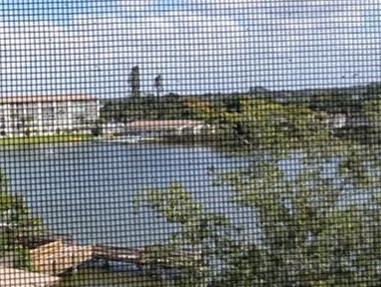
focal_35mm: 50
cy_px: 121
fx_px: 551
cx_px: -221
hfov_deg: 25.7
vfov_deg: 29.1
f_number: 1.7
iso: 48
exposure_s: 1/1541
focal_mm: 2.02
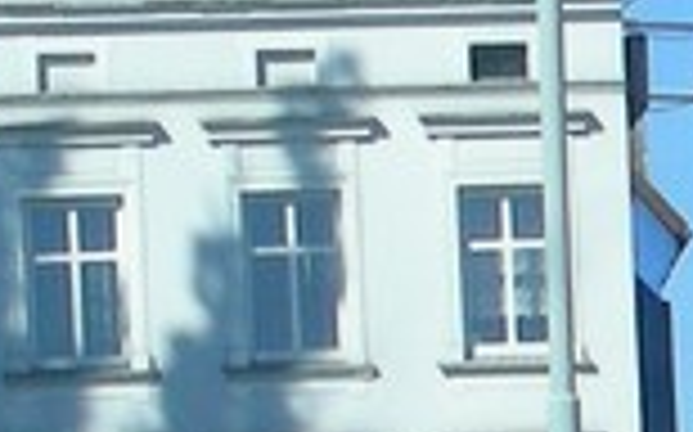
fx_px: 8379
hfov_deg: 4.5
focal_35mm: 444
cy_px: 968
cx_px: 2164
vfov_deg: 2.9
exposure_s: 1/310
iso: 50
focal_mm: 10.5
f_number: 5.6
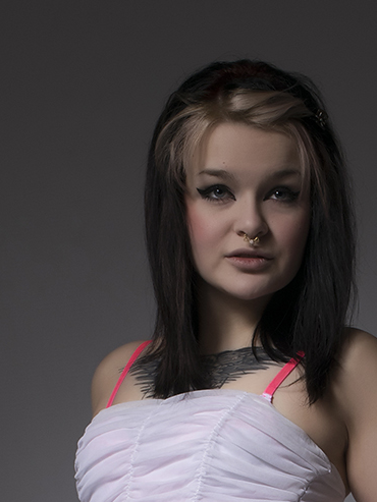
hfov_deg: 9.3
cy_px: 806
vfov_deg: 11.8
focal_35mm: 159
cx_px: 305
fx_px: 2308
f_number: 14
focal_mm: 34
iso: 100
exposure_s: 1/125
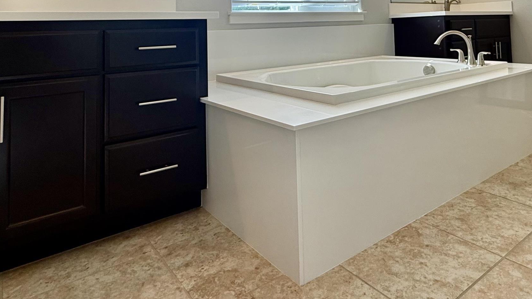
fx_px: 395
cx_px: 323
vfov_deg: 37.5
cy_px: 7
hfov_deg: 67.2
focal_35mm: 28
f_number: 2.2
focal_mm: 2.22
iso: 100
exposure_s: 1/120
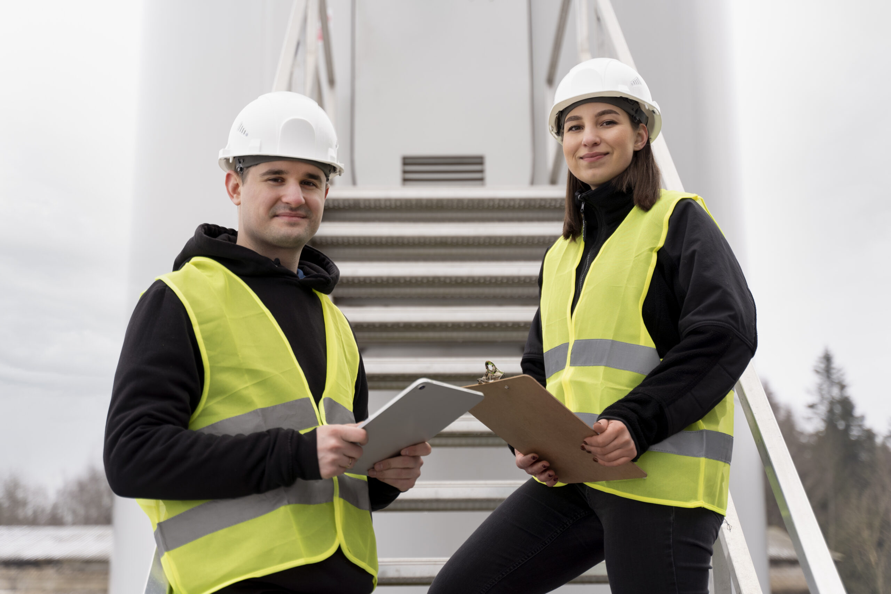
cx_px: 446
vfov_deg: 24.6
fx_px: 1361
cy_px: 297
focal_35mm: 55
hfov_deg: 36.2
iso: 160
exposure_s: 1/500
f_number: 2.8
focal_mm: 55
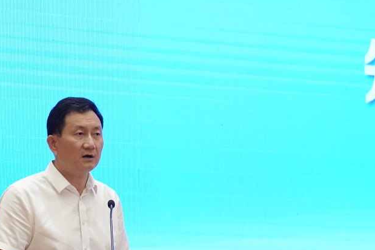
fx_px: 1884
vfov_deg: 7.6
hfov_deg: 11.3
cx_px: 96
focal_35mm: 181
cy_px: 176
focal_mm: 75
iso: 1600
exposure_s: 1/100
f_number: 4
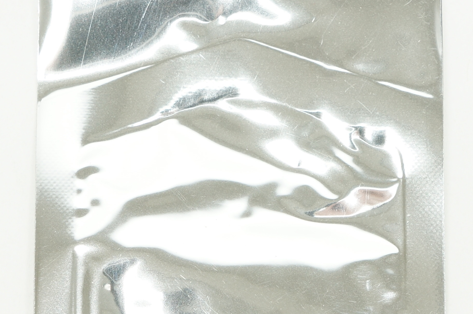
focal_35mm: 137
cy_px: 322
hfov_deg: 15.0
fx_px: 1798
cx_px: 236
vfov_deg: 9.9
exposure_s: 1/40
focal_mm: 34
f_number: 5.6
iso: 400
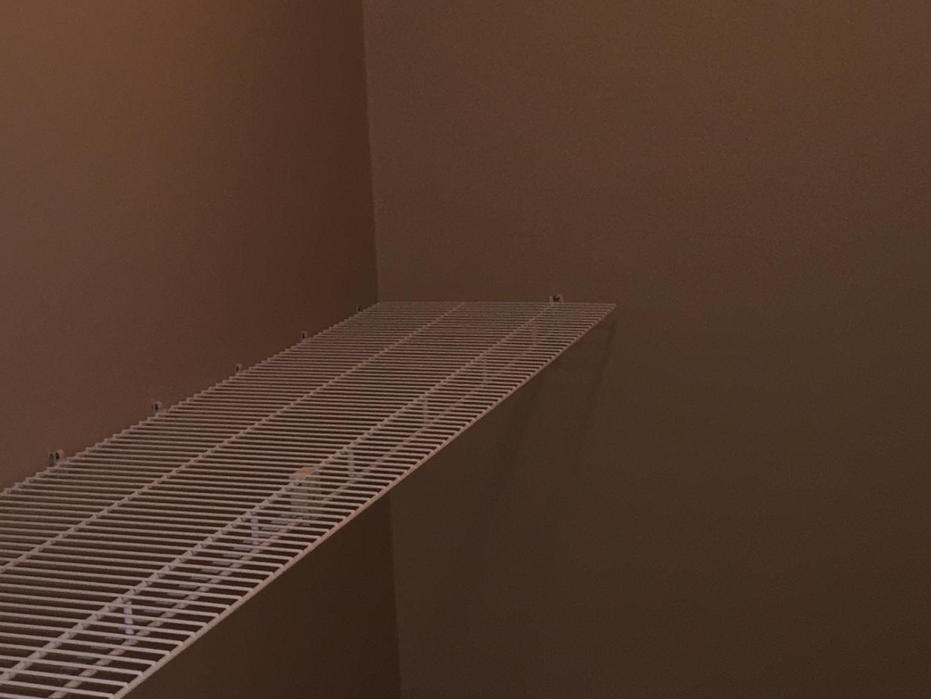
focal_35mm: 68
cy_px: 261
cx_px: 28
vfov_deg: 21.6
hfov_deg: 27.1
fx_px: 1829
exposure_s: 1/30
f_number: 2.2
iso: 50
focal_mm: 4.15
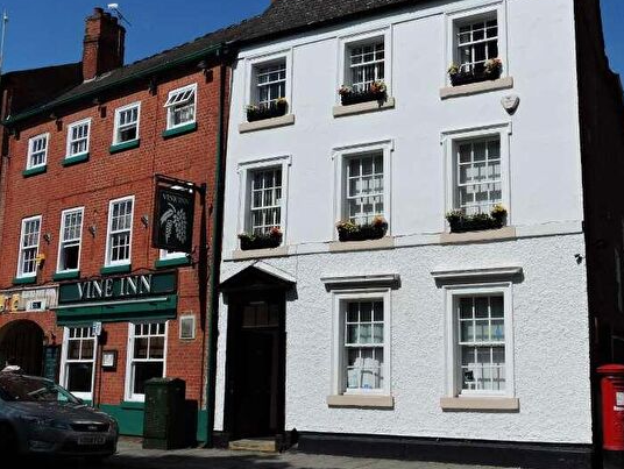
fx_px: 776
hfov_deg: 43.3
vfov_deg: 33.6
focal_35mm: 43
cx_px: 406
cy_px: 216
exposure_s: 1/1250
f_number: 5.1
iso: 100
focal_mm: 5.9
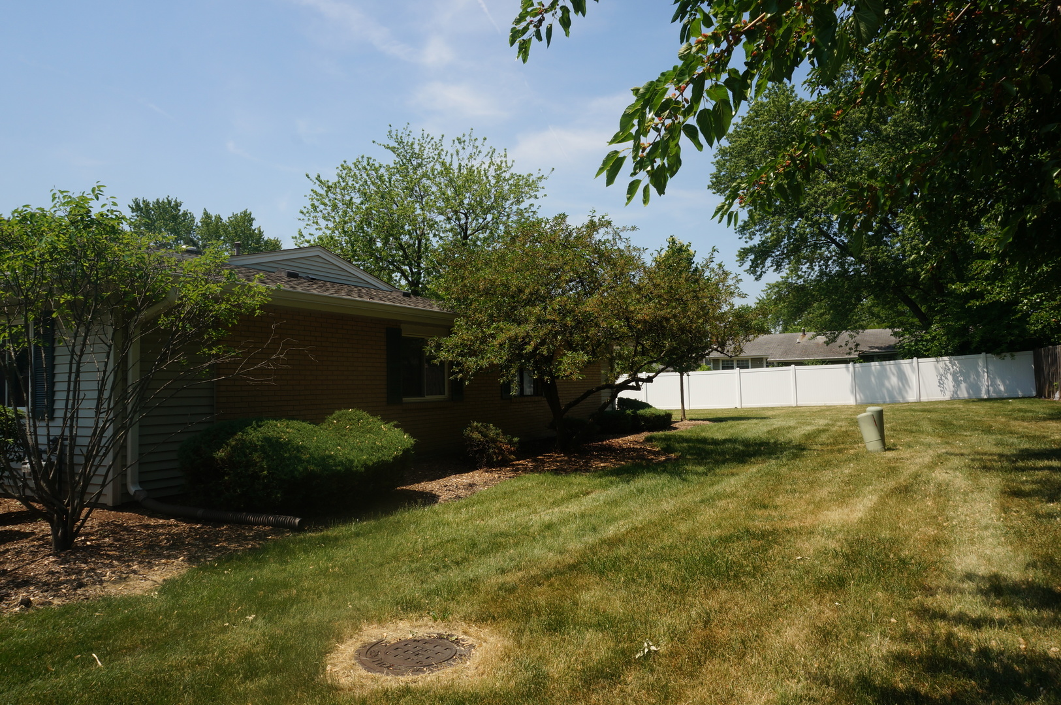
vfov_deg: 53.0
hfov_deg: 73.8
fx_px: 707
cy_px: 352
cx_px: 530
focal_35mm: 24
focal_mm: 16
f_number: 14
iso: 100
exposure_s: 1/80
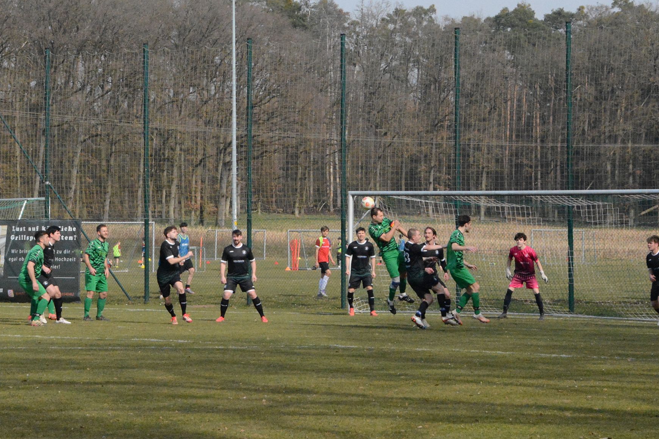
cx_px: 364
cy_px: 223
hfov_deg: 24.5
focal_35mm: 83
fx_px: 1519
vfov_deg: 16.5
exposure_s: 1/2000
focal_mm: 50
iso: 3200
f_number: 10
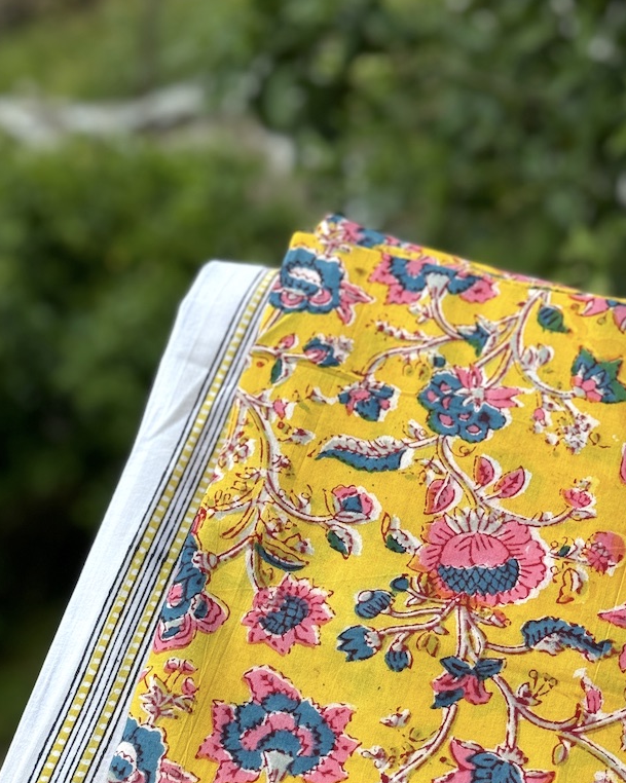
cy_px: 558
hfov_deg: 21.8
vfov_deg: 26.9
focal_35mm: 70
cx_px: 418
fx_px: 1622
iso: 64
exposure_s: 1/609
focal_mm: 6.76
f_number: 1.78
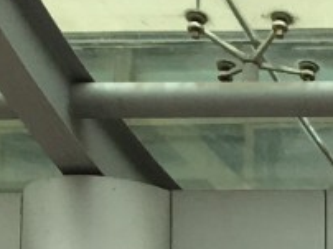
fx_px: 2210
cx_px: 1091
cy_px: 834
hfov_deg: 7.3
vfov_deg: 5.8
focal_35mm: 230
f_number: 2.2
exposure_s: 1/351
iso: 25
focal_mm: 4.15
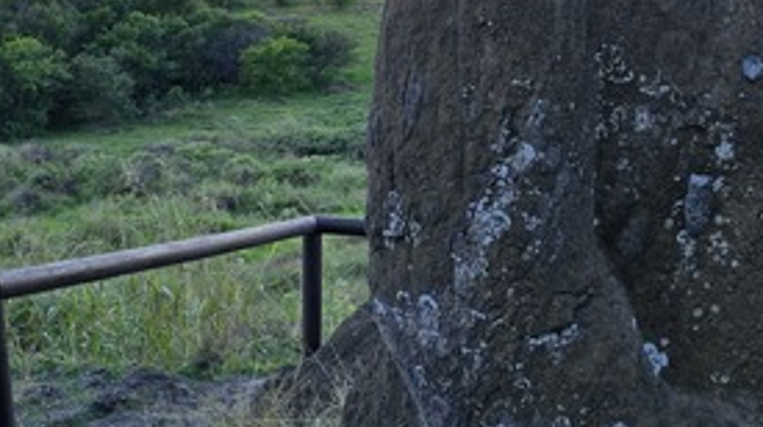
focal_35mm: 73
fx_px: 1475
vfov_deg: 16.2
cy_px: 0
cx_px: 633
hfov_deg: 28.3
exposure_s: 1/203
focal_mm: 6.3
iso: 10
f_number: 1.7
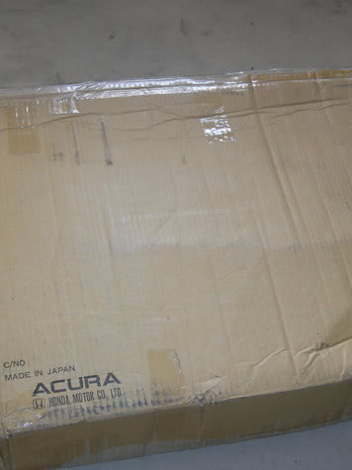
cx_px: 270
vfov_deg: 30.3
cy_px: 244
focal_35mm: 64
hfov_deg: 22.7
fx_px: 868
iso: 118
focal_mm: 7.8
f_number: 2.8
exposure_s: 1/33.5
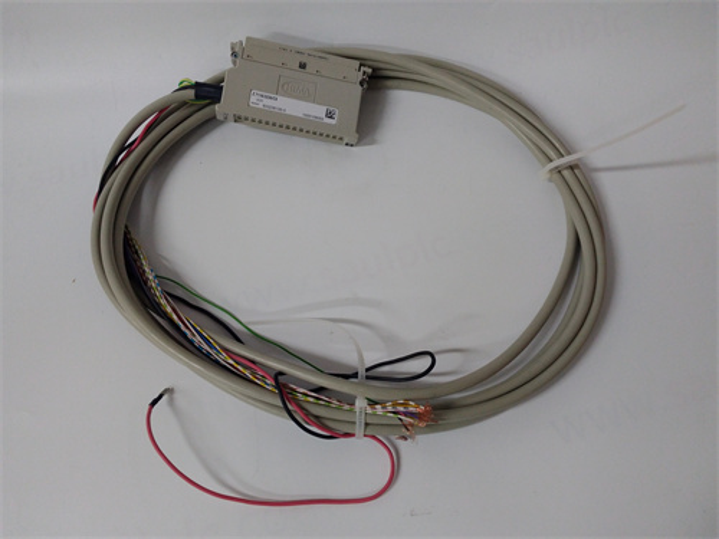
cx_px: 360
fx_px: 561
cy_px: 270
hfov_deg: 65.3
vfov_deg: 51.4
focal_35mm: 27
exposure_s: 1/33
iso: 261
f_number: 2
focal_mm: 3.79
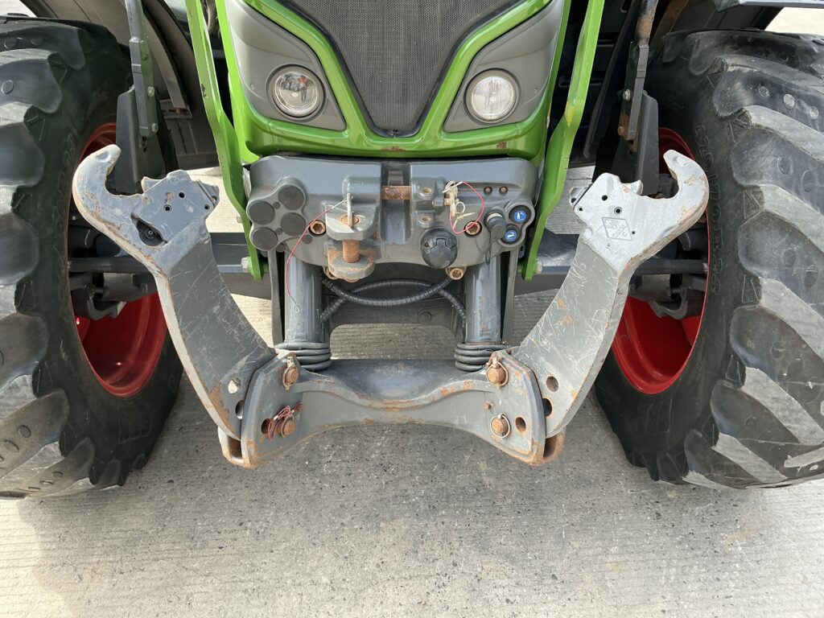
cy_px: 309
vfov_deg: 49.7
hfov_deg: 63.4
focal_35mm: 28
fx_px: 667
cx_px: 412
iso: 25
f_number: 1.8
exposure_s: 1/210
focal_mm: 3
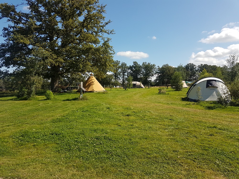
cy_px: 90
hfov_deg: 67.3
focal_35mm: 26
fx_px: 180
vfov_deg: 53.1
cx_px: 120
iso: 40
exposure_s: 1/2072
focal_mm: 4.2
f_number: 1.7
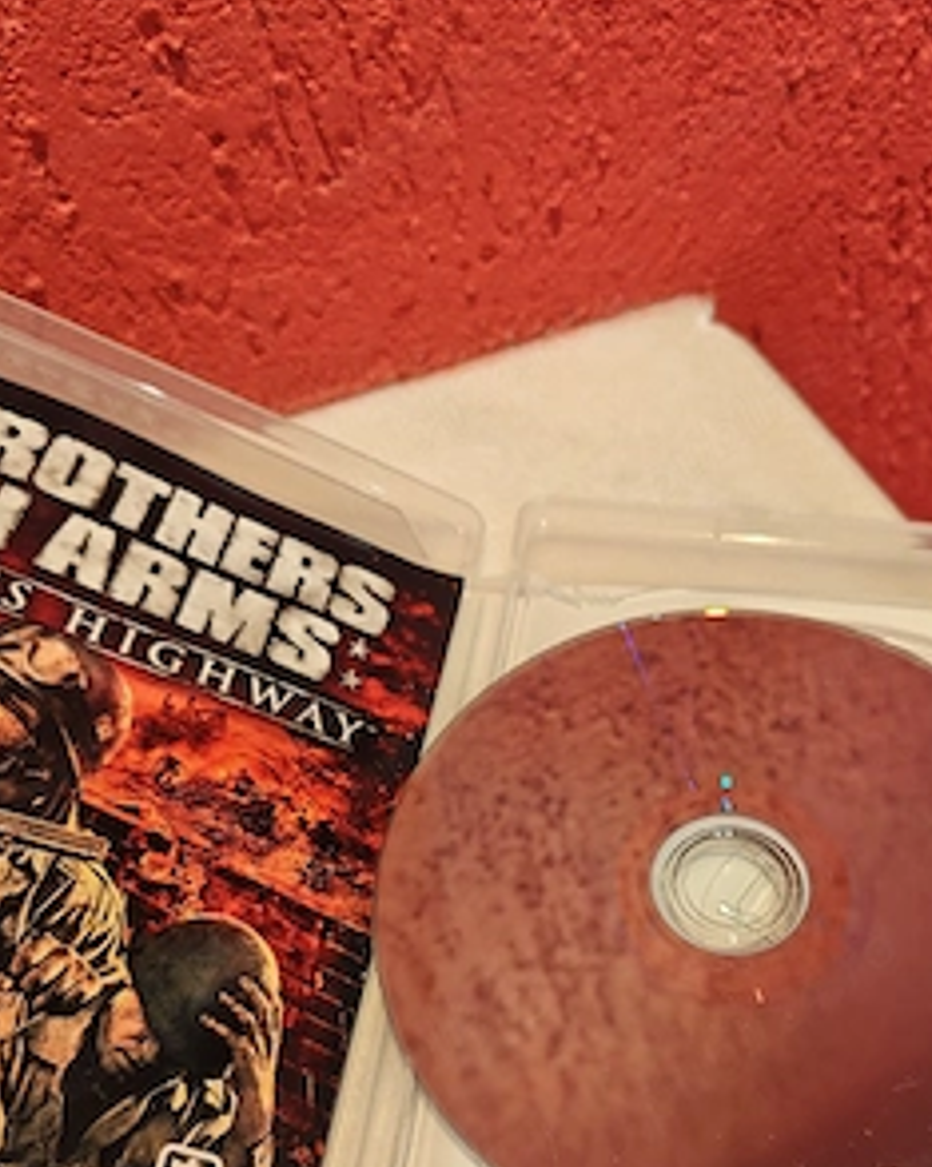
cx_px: 538
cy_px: 765
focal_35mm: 32
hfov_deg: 45.6
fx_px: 1104
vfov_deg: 54.7
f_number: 1.8
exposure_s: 1/100
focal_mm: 5.59
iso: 640
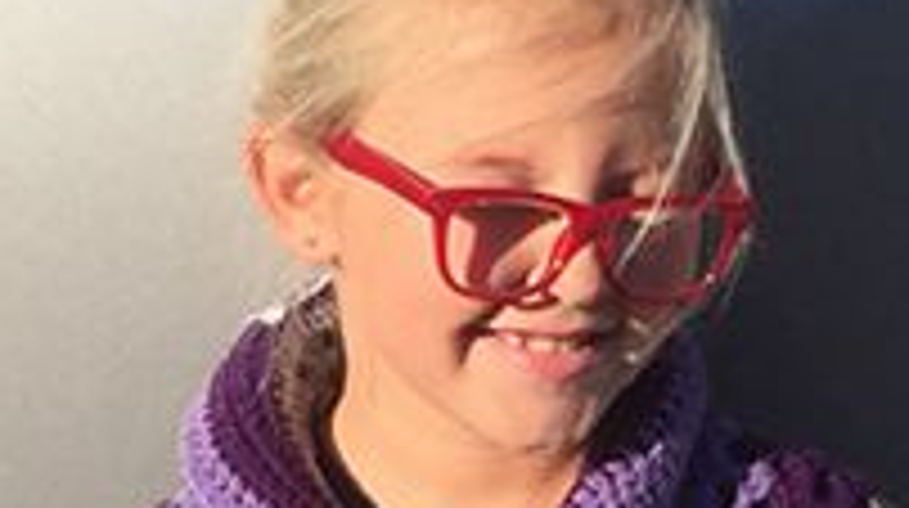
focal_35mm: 94
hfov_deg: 21.5
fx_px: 2263
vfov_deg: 12.0
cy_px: 845
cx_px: 1012
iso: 32
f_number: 2.2
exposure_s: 1/2198
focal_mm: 4.15
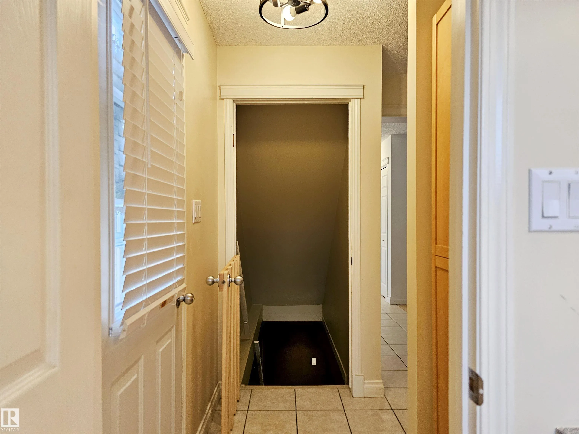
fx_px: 385
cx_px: 290
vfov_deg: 58.9
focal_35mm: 23
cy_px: 217
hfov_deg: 73.9
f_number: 1.7
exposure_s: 1/120
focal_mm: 6.3
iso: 320
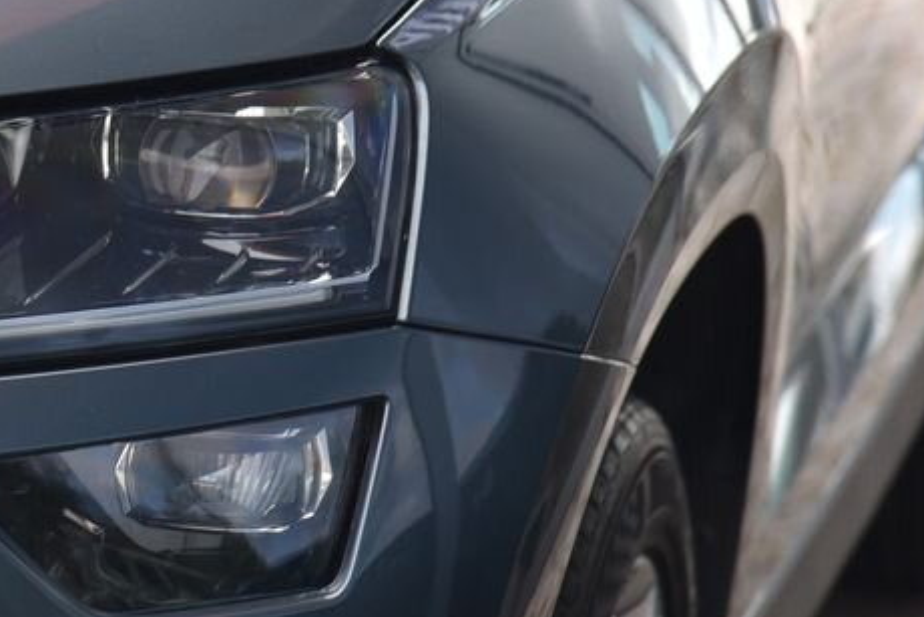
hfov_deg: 7.7
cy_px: 225
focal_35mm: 267
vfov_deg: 5.2
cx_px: -86
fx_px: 6855
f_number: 5
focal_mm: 120
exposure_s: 1/100
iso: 500
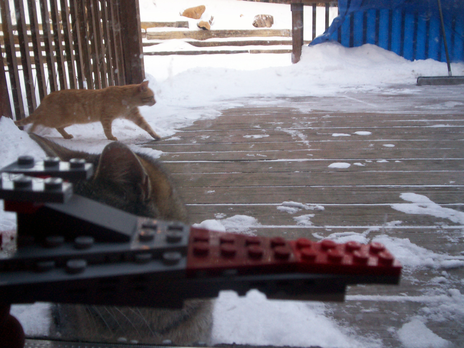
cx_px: 232
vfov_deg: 39.7
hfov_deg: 51.4
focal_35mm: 36
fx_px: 483
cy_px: 174
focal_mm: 5.9
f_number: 4.5
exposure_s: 1/56.4
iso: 140
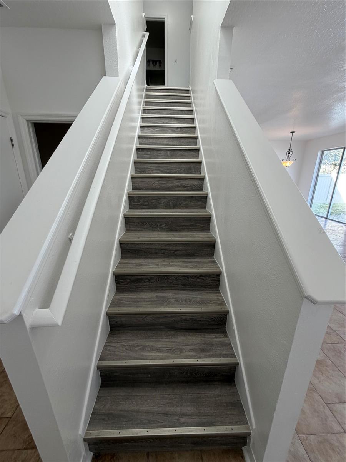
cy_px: 231
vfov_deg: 102.1
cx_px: 173
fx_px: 187
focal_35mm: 14
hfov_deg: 85.7
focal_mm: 2.22
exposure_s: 1/120
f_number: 2.2
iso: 100
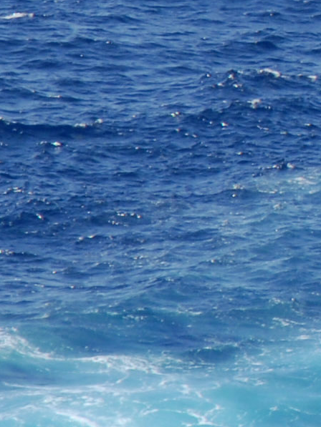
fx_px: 9840
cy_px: -335
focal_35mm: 796
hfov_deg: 1.8
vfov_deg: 2.5
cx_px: 1369
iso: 250
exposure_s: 1/125
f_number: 18
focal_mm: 85
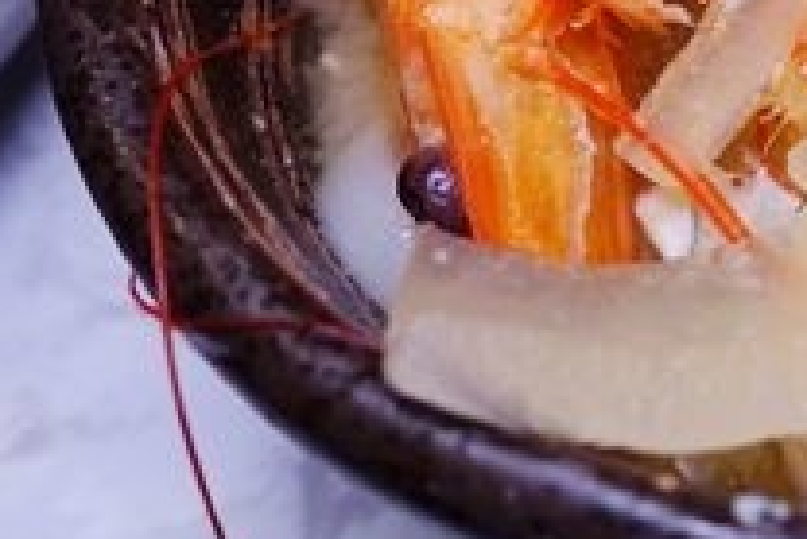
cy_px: -184
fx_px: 1682
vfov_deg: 17.0
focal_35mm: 75
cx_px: 993
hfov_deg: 24.2
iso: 125
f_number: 4
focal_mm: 8.8
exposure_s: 1/100
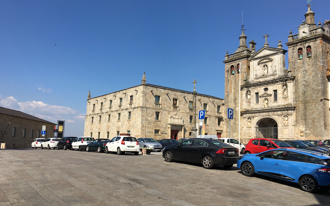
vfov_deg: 40.6
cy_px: 112
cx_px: 165
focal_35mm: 31
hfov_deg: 61.2
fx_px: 279
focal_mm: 4.15
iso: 25
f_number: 2.2
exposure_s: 1/2079
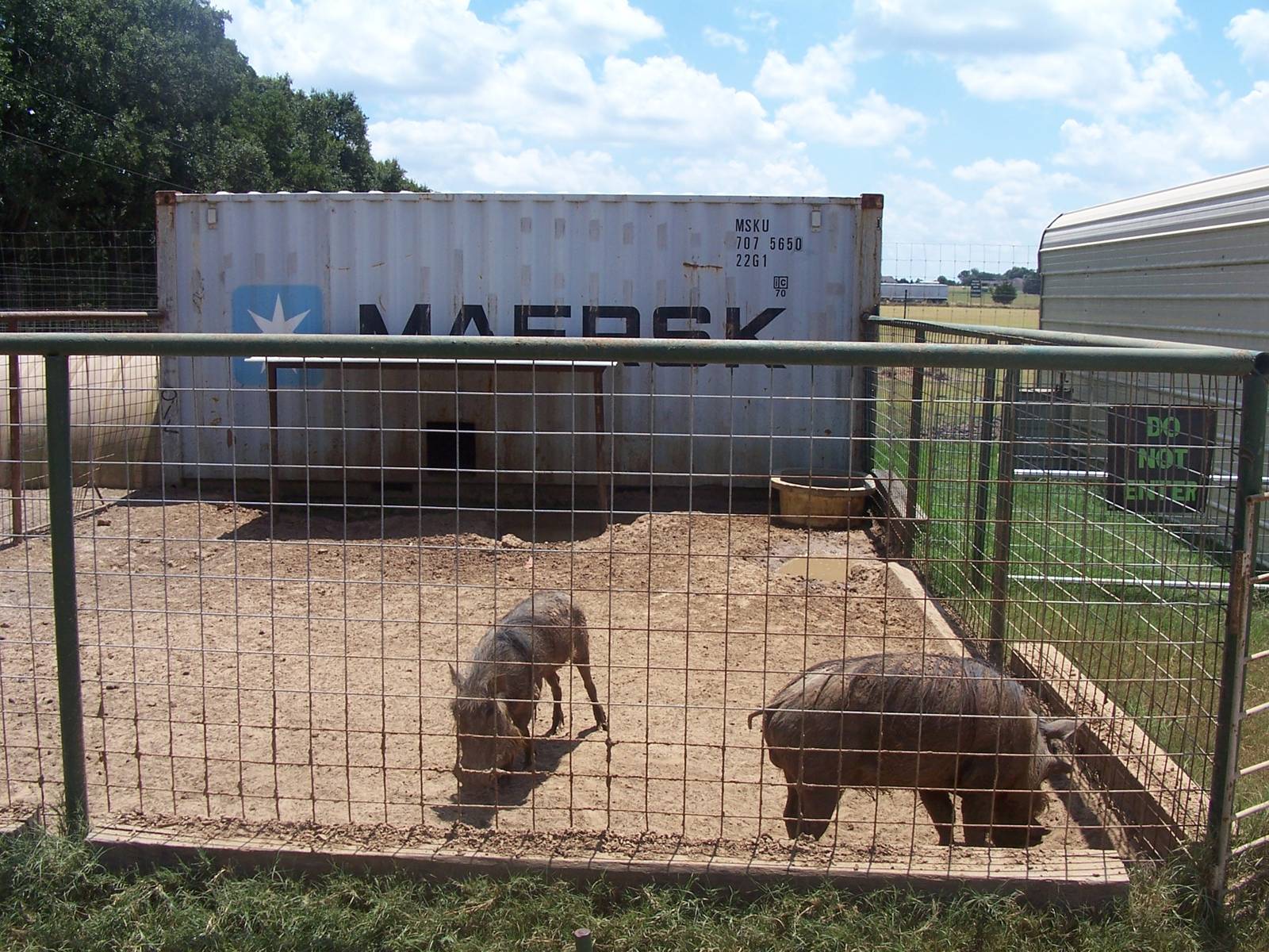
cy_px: 476
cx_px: 634
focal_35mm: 35
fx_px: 1283
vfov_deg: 40.7
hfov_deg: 52.6
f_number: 4
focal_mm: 6
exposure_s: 1/750
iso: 80
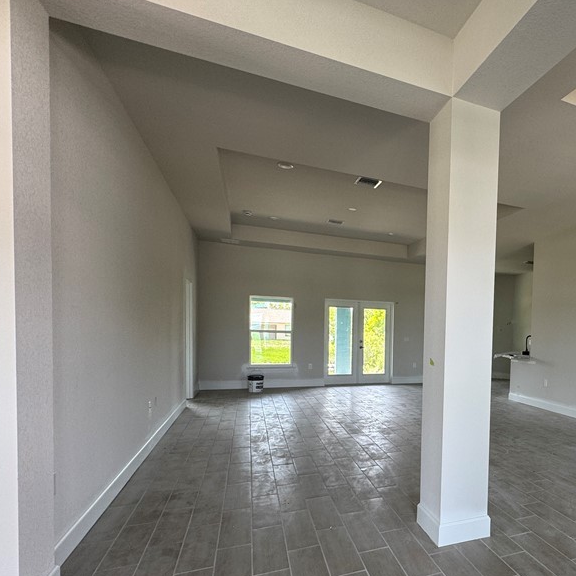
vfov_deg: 68.8
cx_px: 449
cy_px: 349
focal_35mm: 22
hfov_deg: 64.4
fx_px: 414
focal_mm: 2.22
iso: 80
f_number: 2.2
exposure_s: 1/99
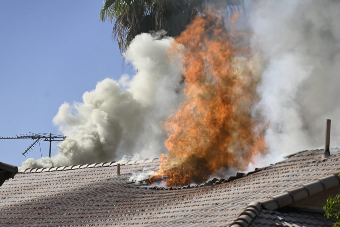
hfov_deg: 11.4
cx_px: 170
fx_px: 1700
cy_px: 114
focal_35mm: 180
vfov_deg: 7.6
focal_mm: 120
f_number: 6.3
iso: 100
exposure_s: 1/320
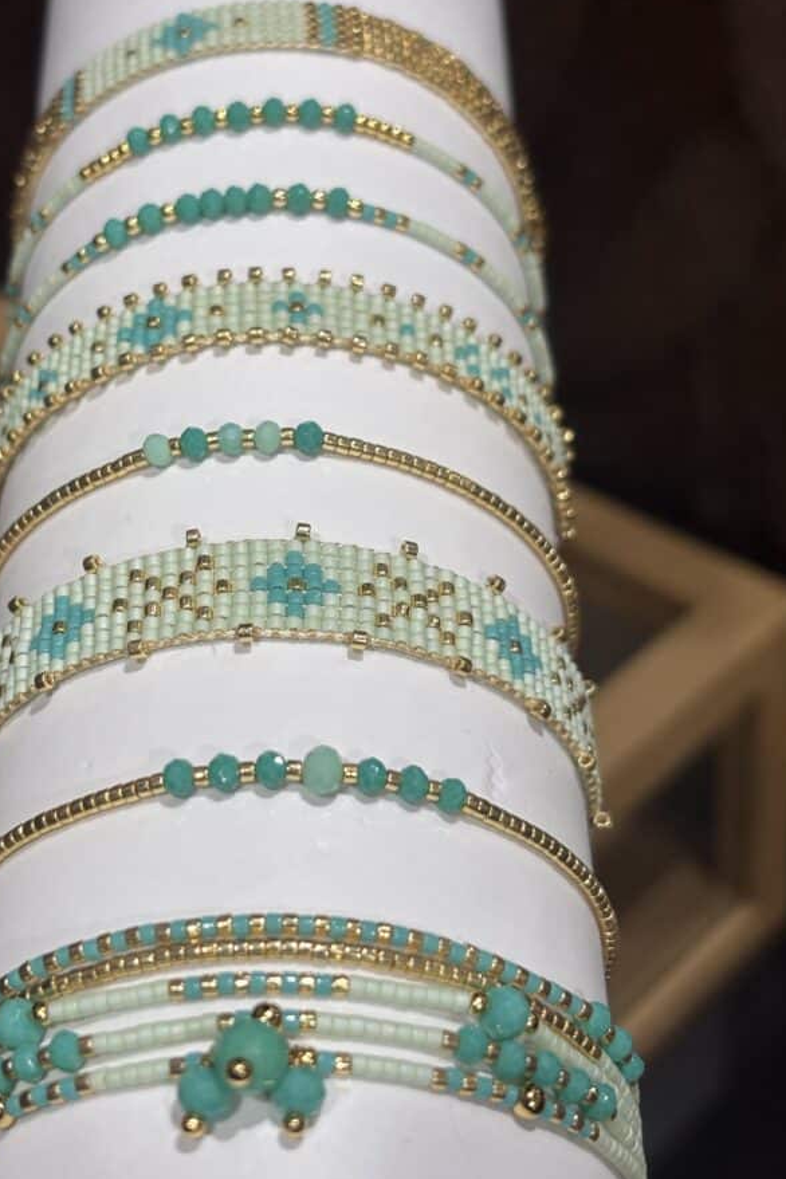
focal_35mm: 63
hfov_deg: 21.5
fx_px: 2063
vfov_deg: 31.9
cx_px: 288
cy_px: 520
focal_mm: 5.96
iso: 32
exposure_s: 1/232
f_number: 1.6
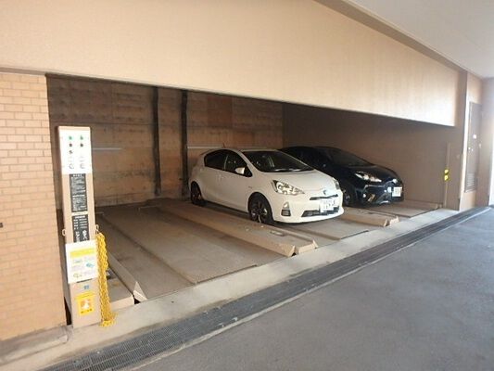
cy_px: 186
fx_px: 300
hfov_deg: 79.0
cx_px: 247
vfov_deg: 63.5
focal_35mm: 21
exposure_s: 1/30
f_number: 3.5
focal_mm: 3.7
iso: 500
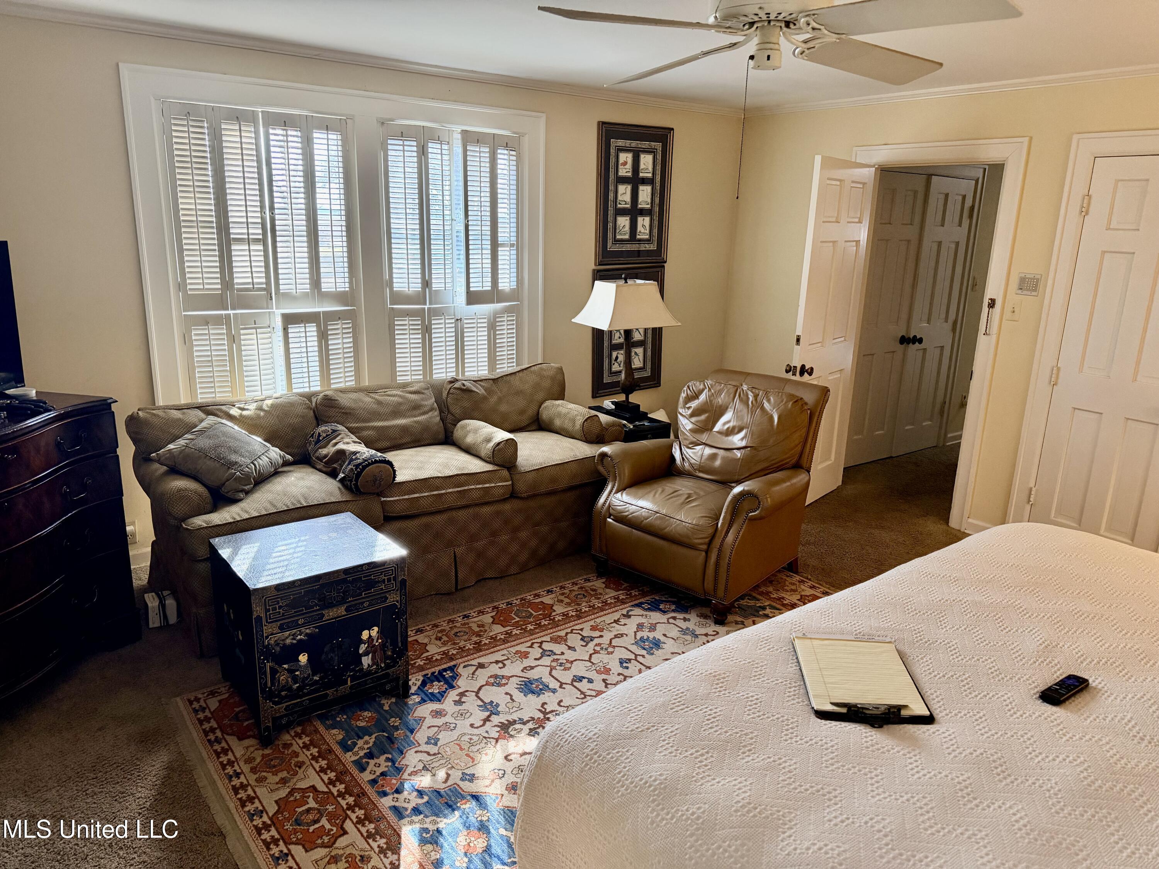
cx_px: 580
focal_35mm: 24
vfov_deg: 56.8
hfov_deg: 71.6
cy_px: 434
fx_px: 804
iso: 320
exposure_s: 1/120
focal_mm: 6.76
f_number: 1.78
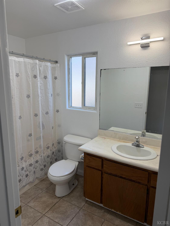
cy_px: 113
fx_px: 157
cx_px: 85
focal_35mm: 24
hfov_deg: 56.8
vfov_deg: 71.6
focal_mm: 6.76
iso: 80
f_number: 1.78
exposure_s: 1/172
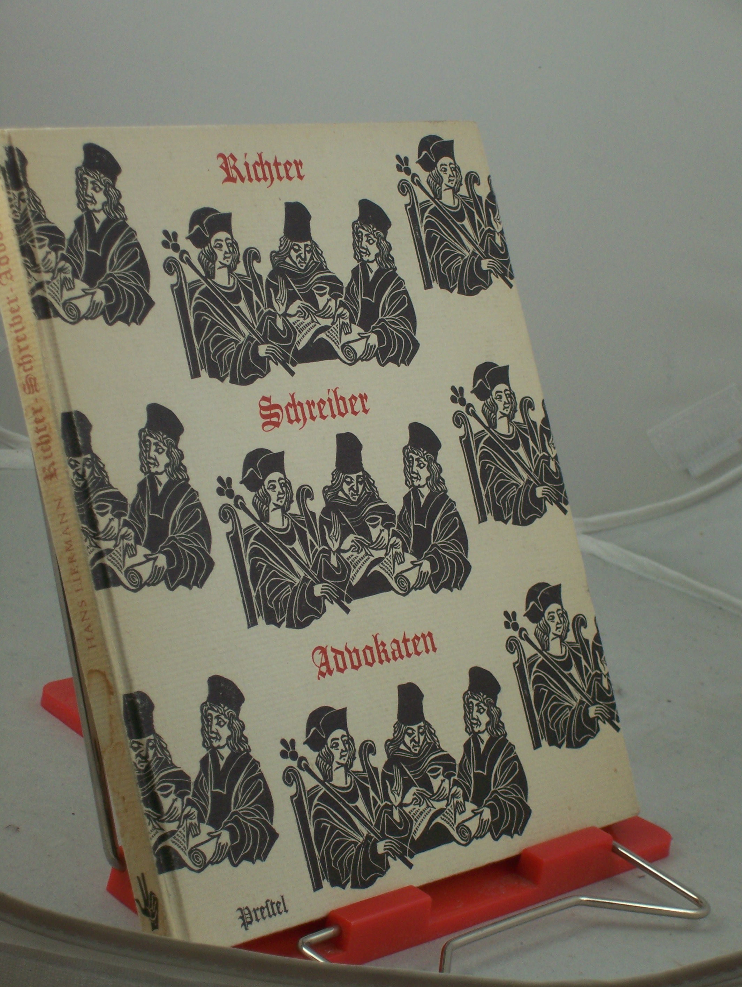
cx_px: 371
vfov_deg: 19.2
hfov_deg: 14.5
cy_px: 494
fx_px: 2912
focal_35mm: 102
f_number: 4.6
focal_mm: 16.8
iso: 100
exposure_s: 1/100
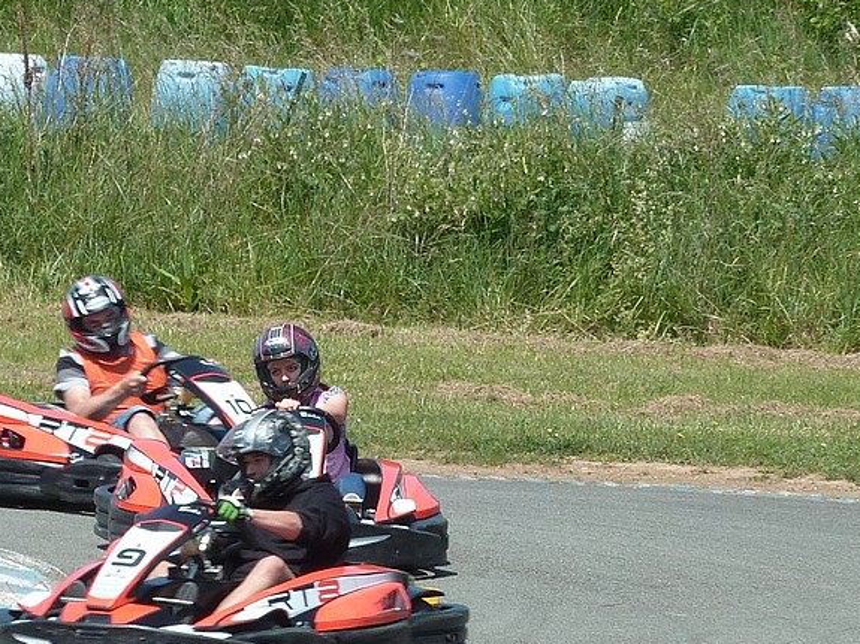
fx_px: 12693
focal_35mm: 511
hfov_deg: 3.9
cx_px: 353
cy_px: 427
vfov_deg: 2.9
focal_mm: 49.2
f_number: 4.9
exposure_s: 1/320
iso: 80
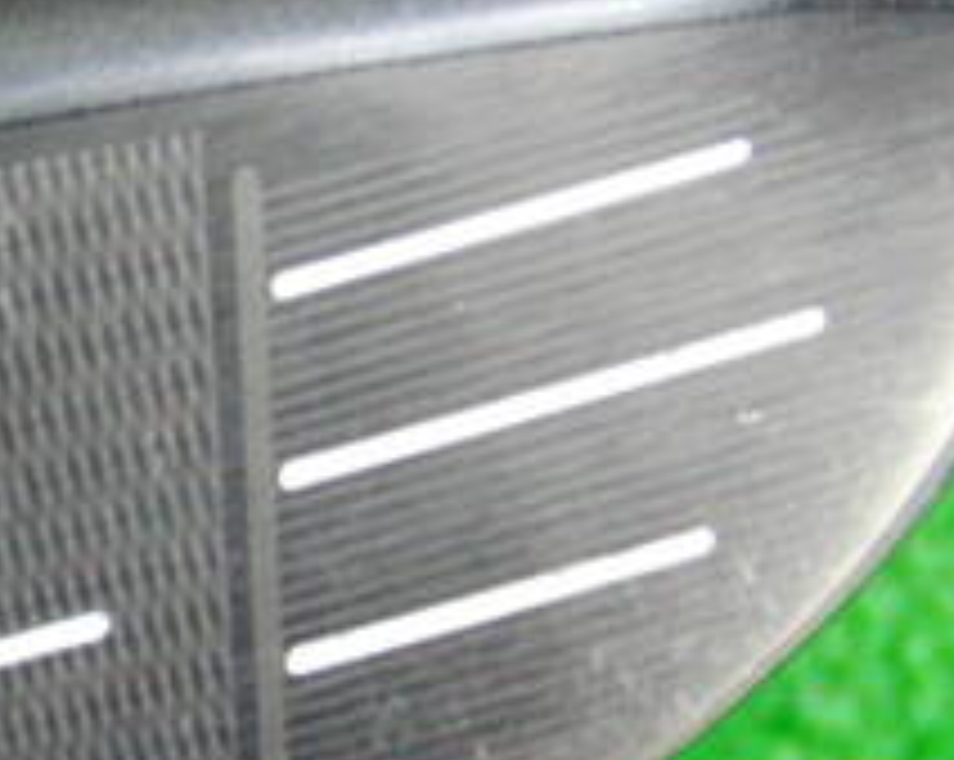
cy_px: 540
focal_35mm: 127
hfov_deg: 14.6
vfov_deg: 12.1
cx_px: -256
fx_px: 3581
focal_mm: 7.54
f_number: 3.7
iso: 400
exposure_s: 1/13
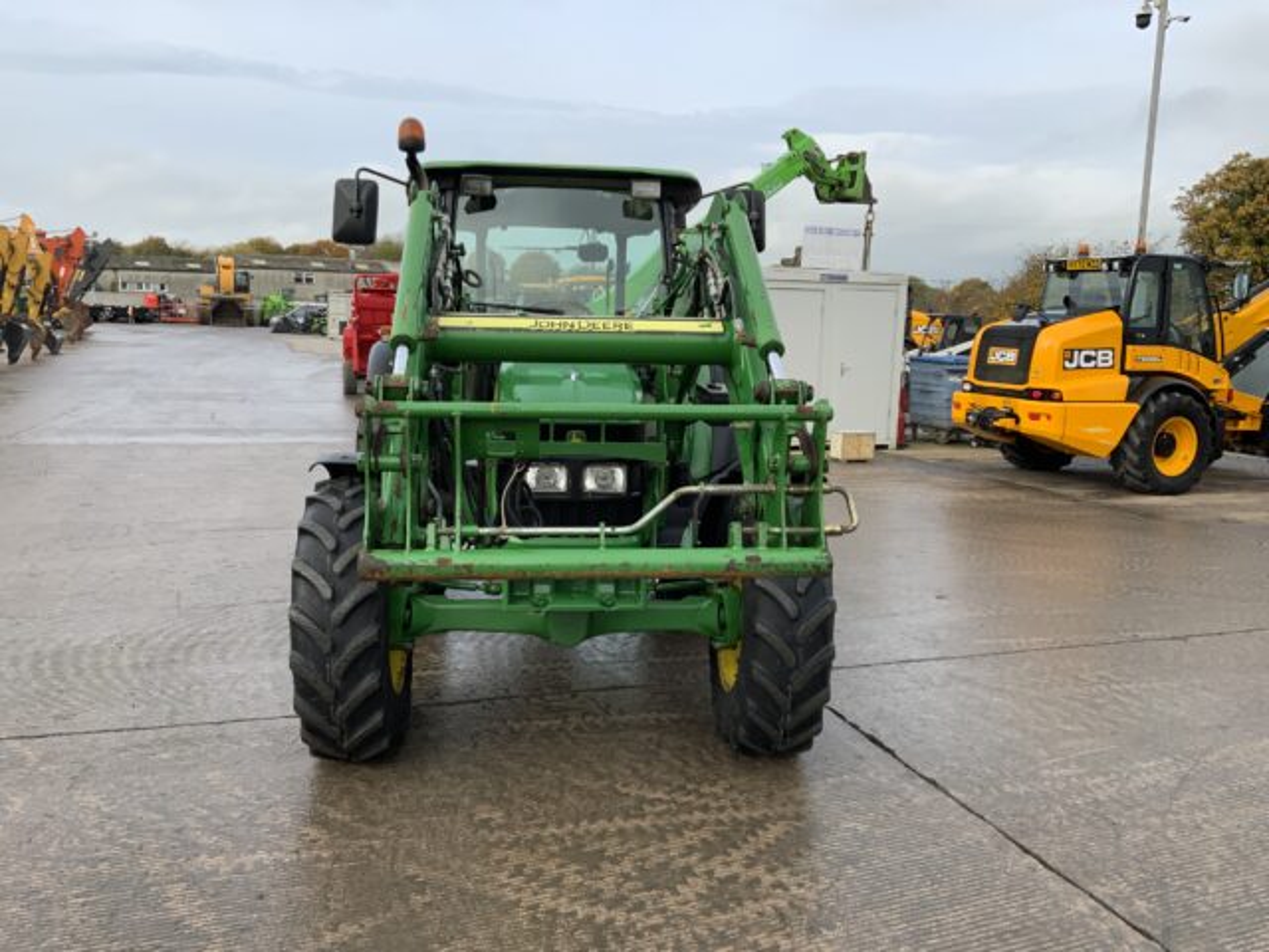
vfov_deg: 48.2
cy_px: 476
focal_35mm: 29
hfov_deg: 61.7
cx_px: 634
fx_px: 1063
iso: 16
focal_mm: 3
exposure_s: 1/883
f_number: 1.8
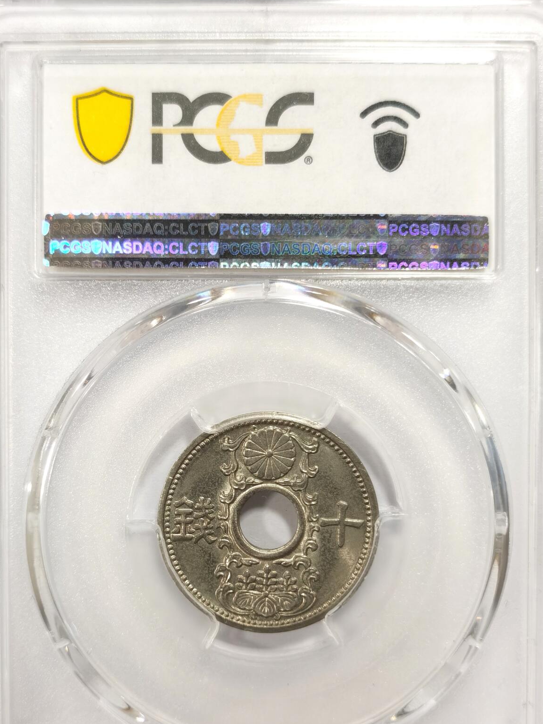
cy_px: 408
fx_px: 1318
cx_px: 262
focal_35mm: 63
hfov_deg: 23.3
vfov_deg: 30.7
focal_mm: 5.56
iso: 125
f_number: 16
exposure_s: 1/100
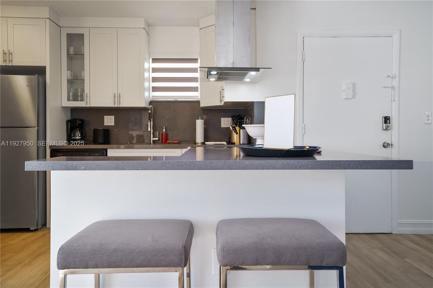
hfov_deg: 61.9
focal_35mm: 30
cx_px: 216
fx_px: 361
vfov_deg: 43.6
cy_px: 144
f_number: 8
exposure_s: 1/25
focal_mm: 30
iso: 400
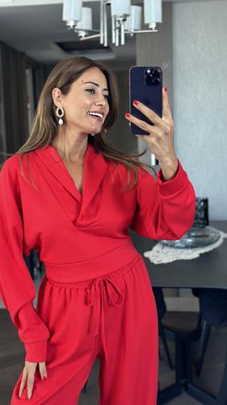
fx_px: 568
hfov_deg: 22.6
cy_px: 201
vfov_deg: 39.2
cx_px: 87
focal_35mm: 53
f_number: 1.78
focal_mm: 6.86
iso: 125
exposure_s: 1/86
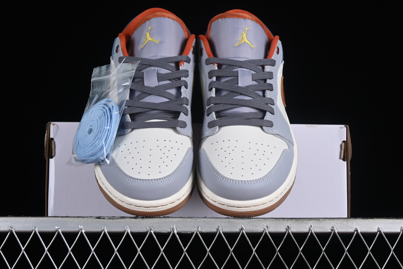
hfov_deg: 27.0
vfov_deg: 18.2
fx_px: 840
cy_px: 134
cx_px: 202
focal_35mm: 75
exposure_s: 1/80
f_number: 8
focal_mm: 50
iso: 160
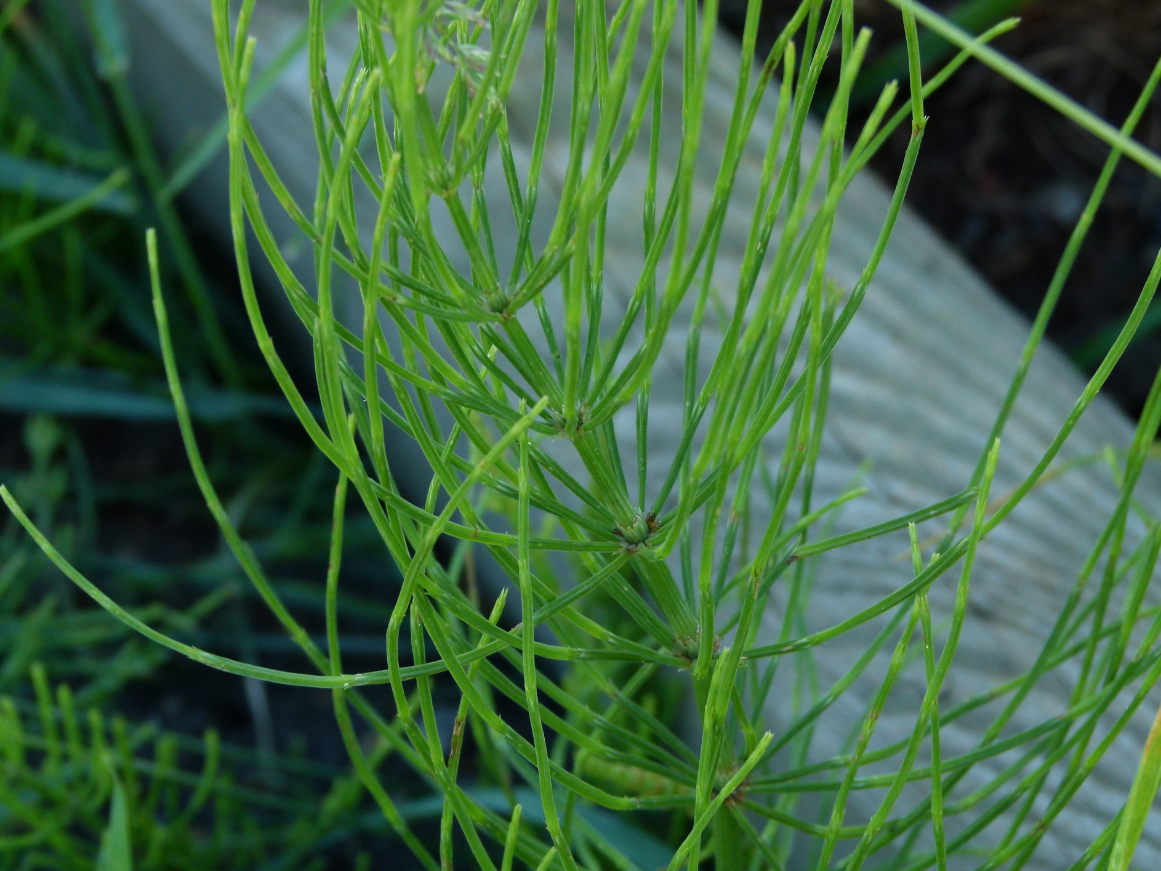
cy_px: 433
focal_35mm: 105
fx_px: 3521
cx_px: 591
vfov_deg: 14.1
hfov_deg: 18.7
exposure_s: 1/100
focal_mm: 17.8
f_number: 3.5
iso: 100
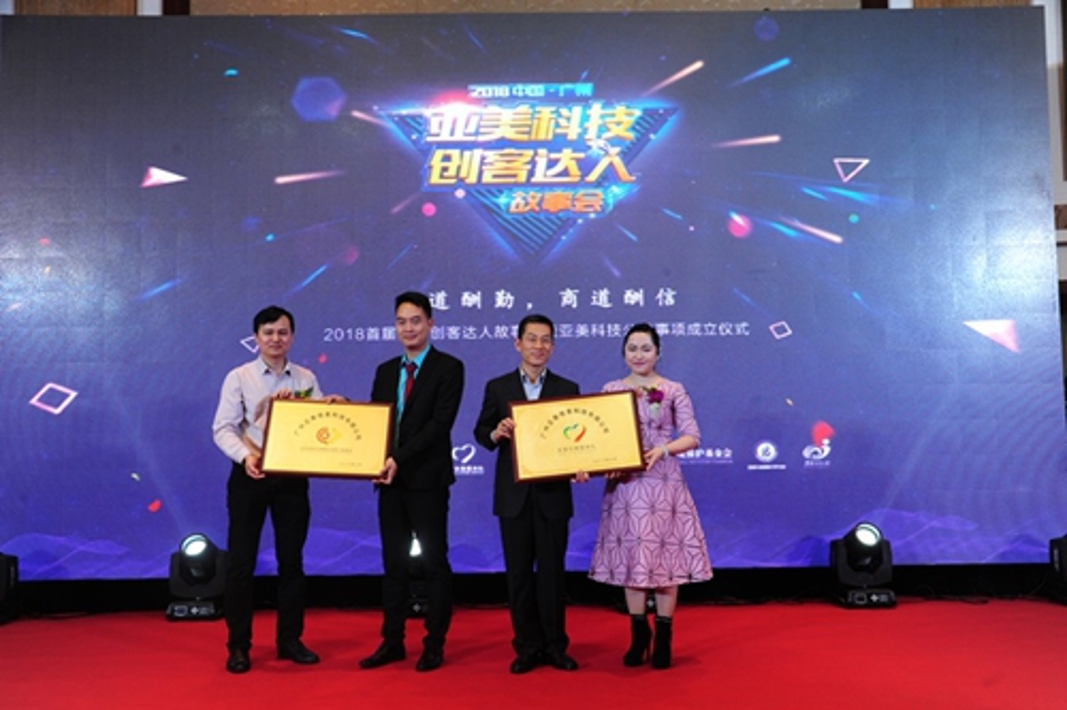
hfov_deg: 60.3
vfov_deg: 42.3
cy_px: 355
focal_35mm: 31
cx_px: 534
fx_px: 918
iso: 1000
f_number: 6.3
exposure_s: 1/100
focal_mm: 31
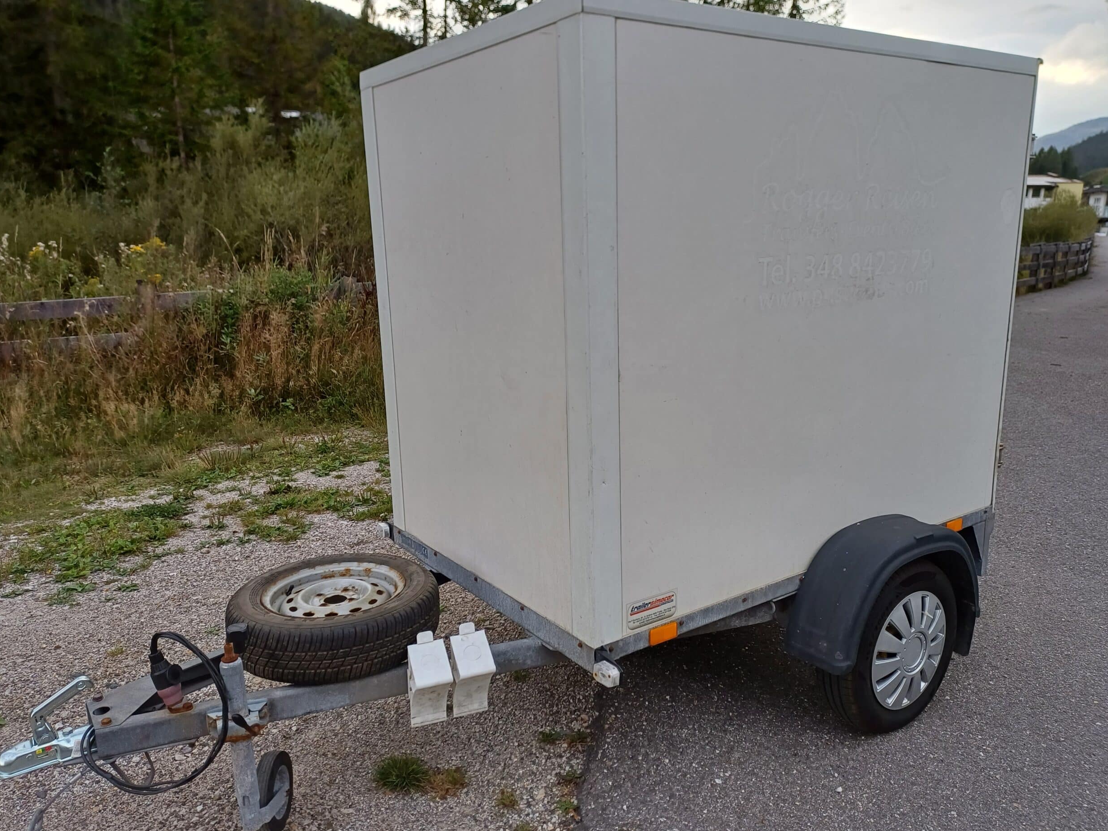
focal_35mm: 26
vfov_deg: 53.1
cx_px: 546
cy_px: 411
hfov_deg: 67.3
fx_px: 832
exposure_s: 1/108
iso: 50
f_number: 1.8
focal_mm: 4.65
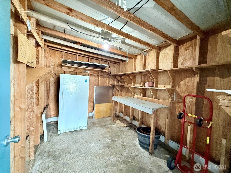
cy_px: 86
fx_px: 93
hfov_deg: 102.1
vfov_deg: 85.7
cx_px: 116
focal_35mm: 14
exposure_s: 1/60
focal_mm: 2.22
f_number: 2.2
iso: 800
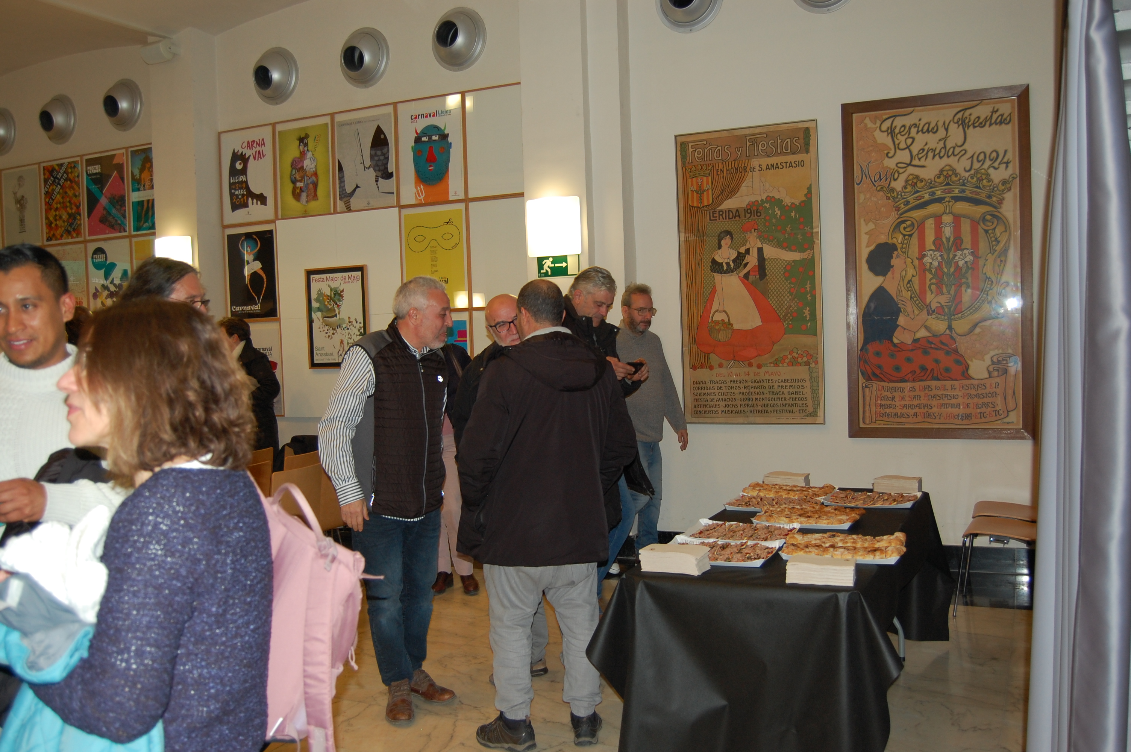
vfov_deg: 43.5
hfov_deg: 62.0
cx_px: 566
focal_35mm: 30
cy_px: 376
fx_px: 942
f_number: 3.8
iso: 400
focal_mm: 20
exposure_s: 1/60
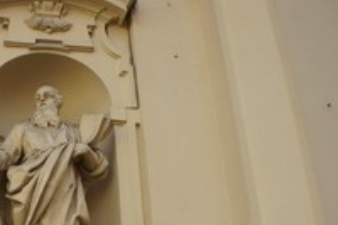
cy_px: 237
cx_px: 69
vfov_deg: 21.0
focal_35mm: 62
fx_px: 582
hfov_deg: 31.6
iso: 400
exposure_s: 1/250
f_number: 7.1
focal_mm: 18
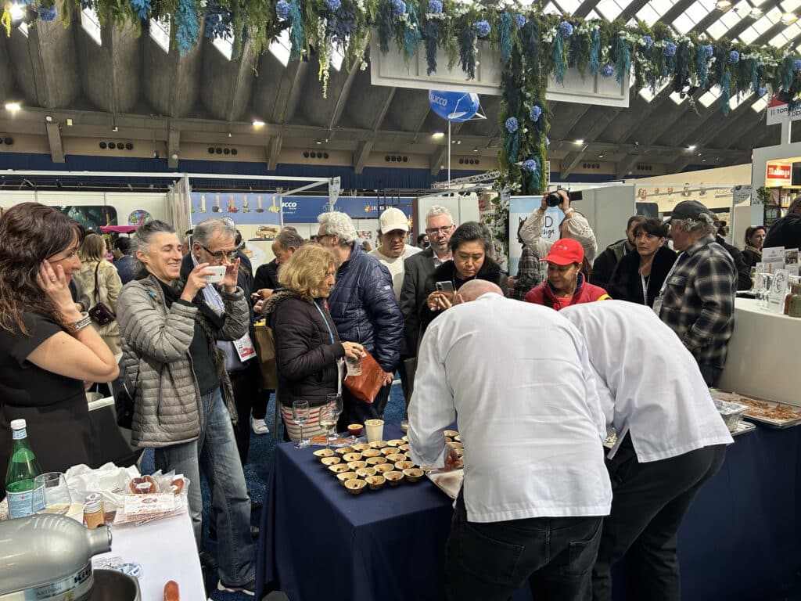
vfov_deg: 53.1
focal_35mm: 26
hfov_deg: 67.3
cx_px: 400
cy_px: 300
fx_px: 602
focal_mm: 5.7
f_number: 1.5
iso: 80
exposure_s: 1/109
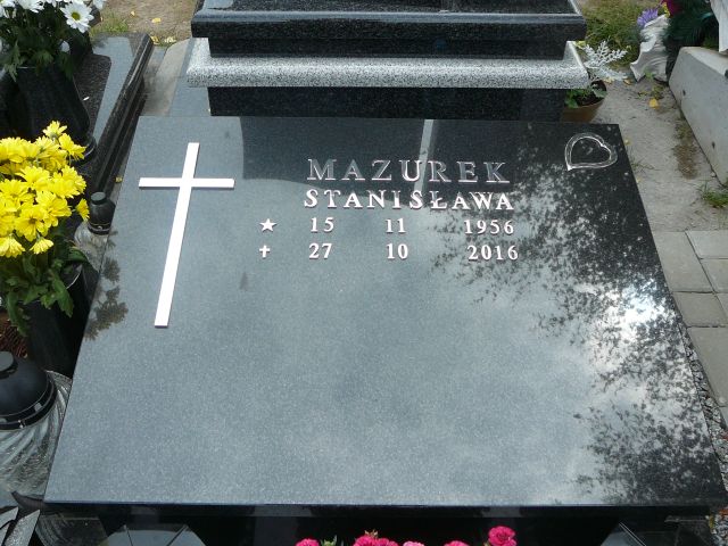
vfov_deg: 40.7
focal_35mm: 35
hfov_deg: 52.6
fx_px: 736
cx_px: 364
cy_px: 273
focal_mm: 5.2
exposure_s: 1/500
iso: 80
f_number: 2.8
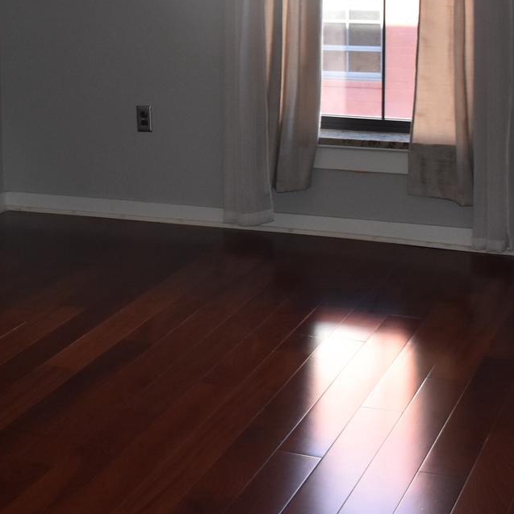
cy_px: 51
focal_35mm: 82
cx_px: 96
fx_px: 1378
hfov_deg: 20.9
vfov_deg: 20.7
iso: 800
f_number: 5.6
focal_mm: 20
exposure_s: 1/125
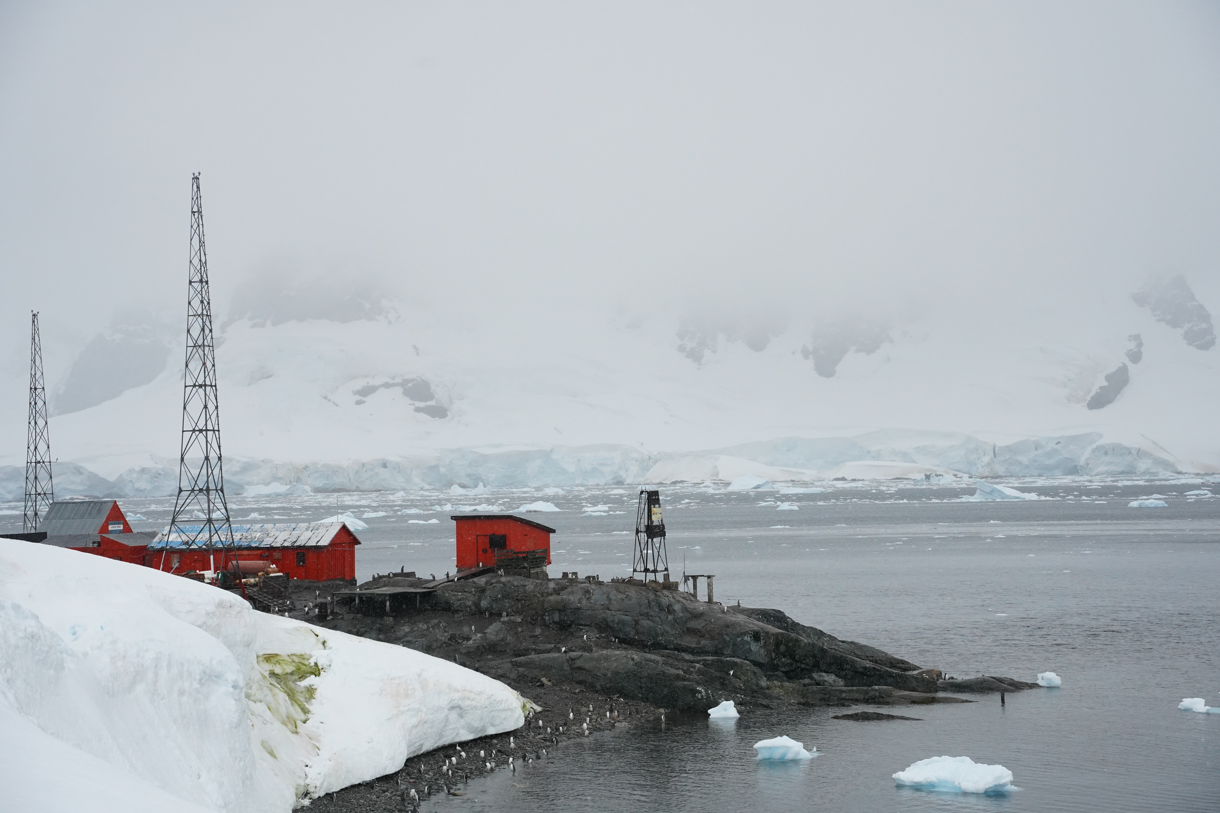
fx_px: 2372
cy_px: 406
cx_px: 610
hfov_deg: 28.8
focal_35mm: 70
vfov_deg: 19.5
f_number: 8
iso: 3200
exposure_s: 1/800
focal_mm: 70
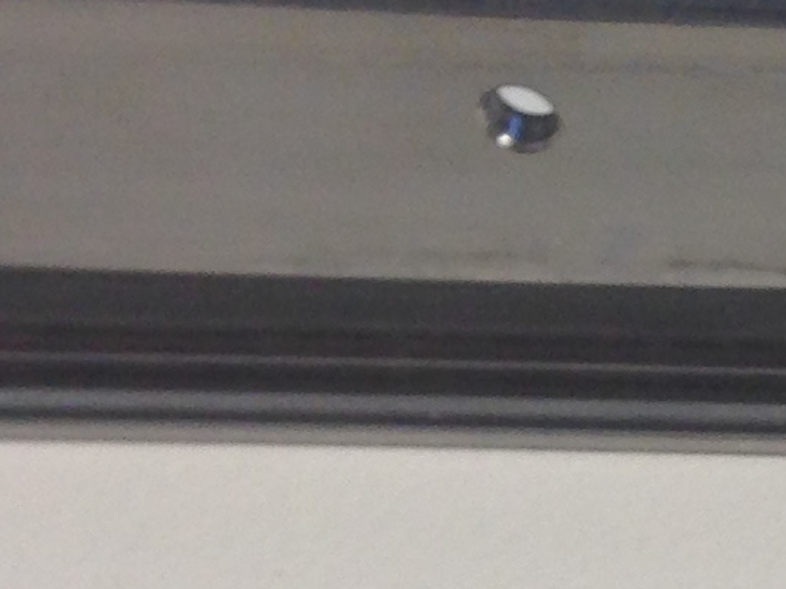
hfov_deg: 9.0
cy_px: 1066
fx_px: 4608
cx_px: 1738
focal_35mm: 203
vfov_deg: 7.1
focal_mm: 4.12
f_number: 2.4
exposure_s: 1/30
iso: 50
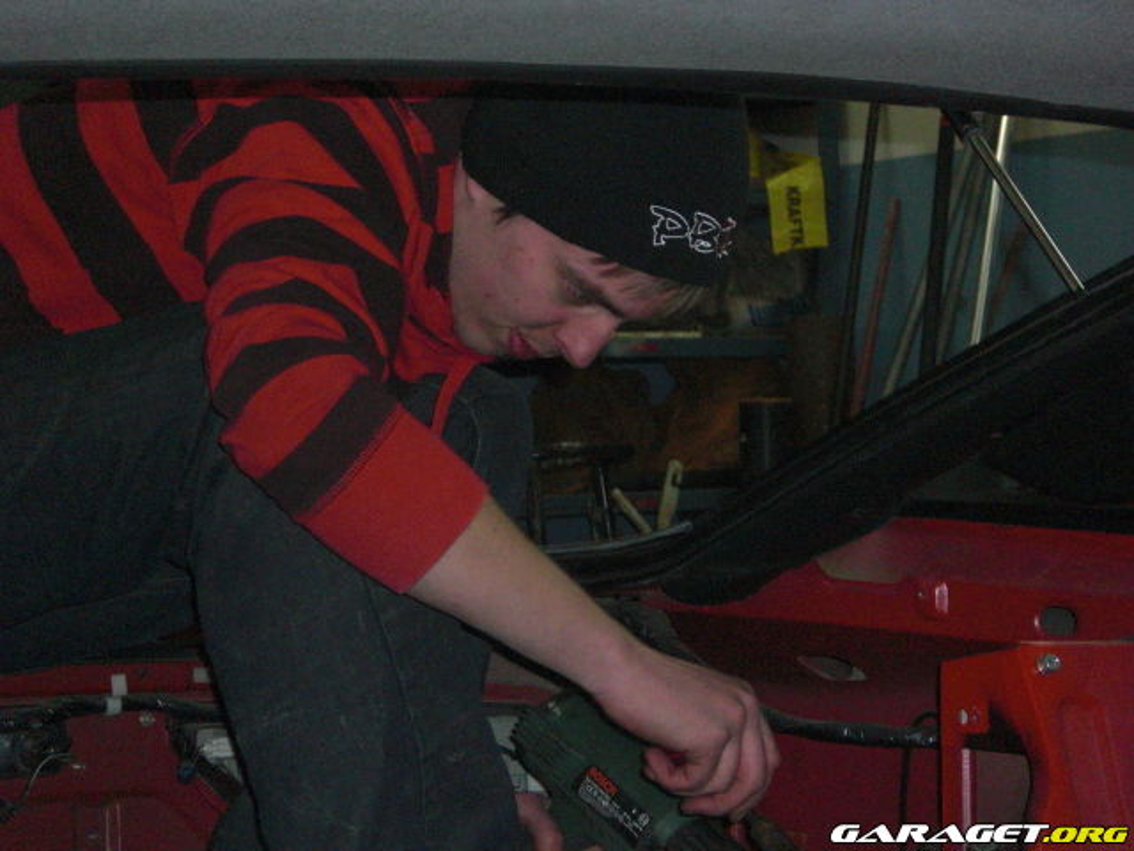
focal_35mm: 108
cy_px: 426
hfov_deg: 18.2
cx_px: 567
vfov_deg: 13.7
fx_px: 3538
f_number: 5.3
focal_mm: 18.9
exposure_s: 1/60
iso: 200
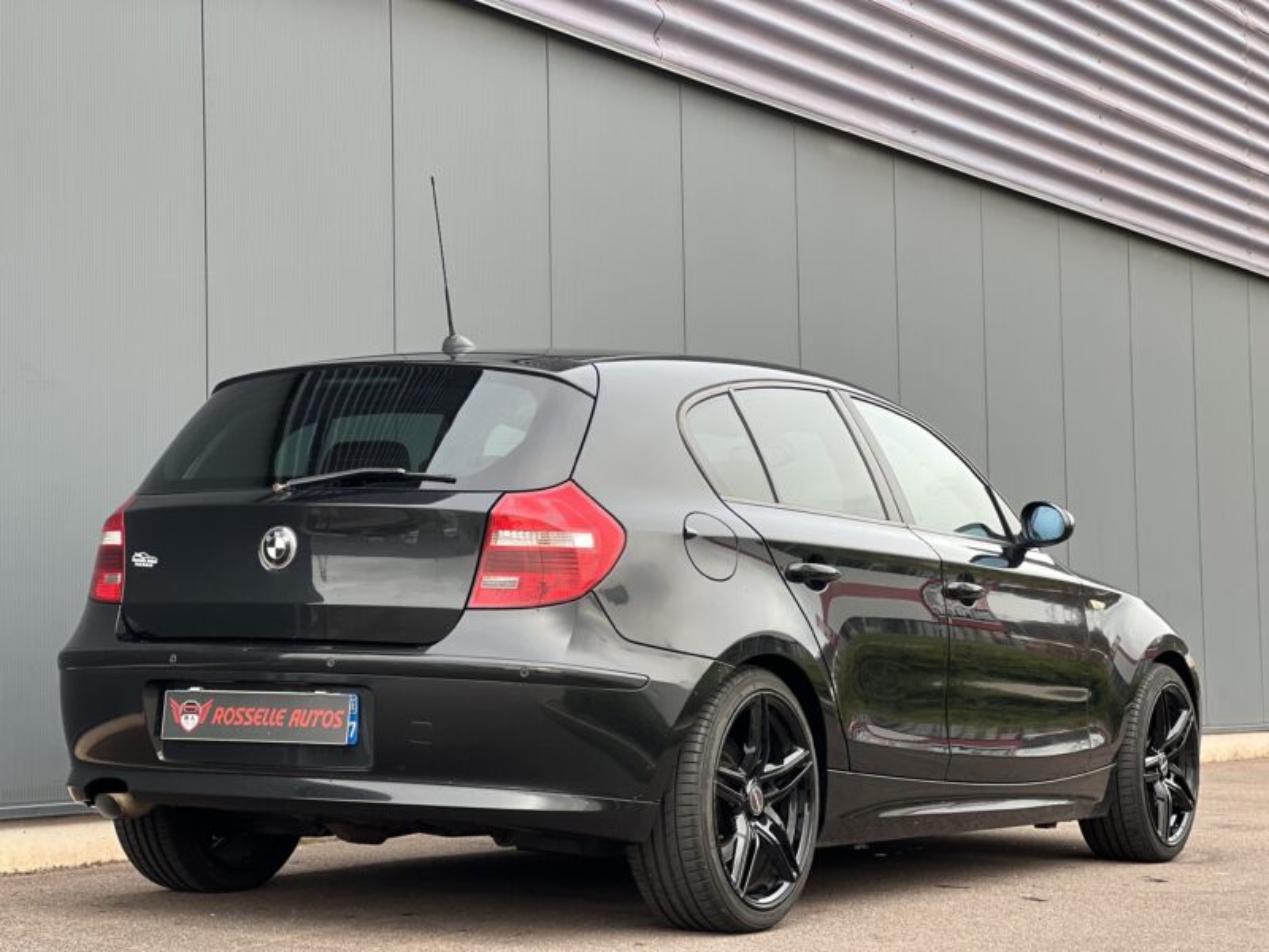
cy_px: 476
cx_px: 634
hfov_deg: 25.3
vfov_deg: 19.1
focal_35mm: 77
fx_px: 2823
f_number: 2.8
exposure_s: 1/121
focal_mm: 9
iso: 50
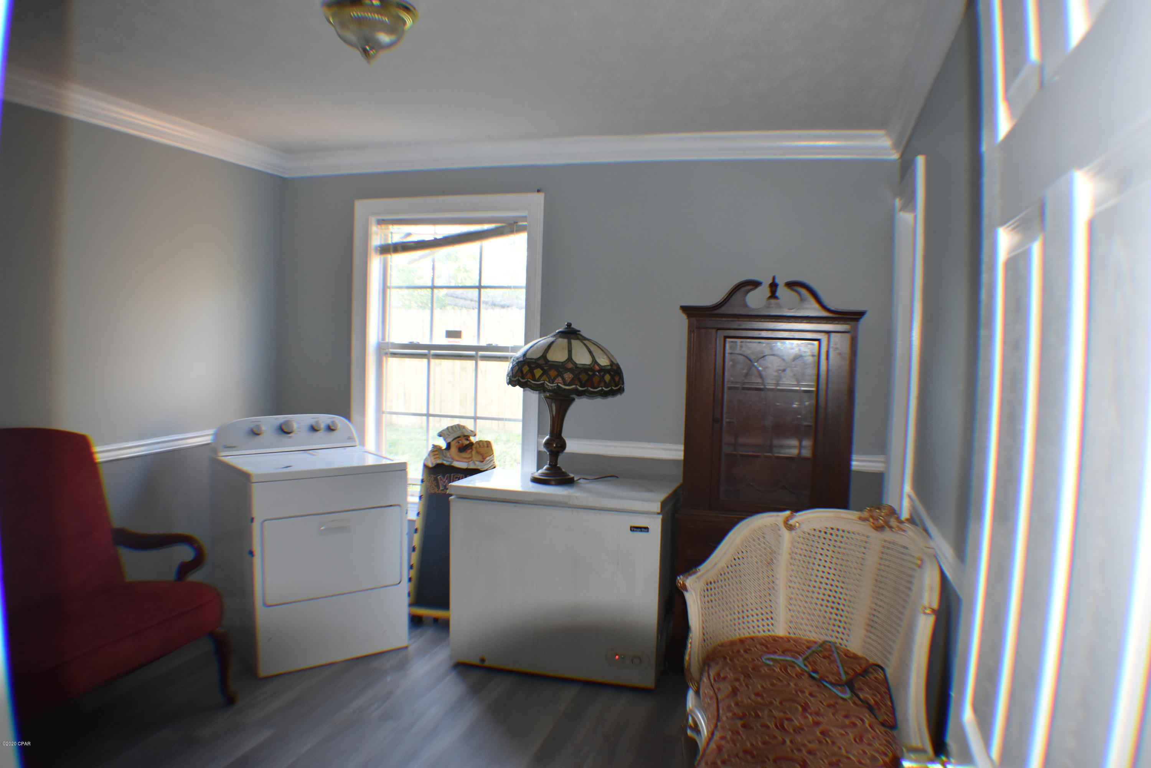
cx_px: 576
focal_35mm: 32
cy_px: 384
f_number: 4.5
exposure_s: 1/80
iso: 800
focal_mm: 21
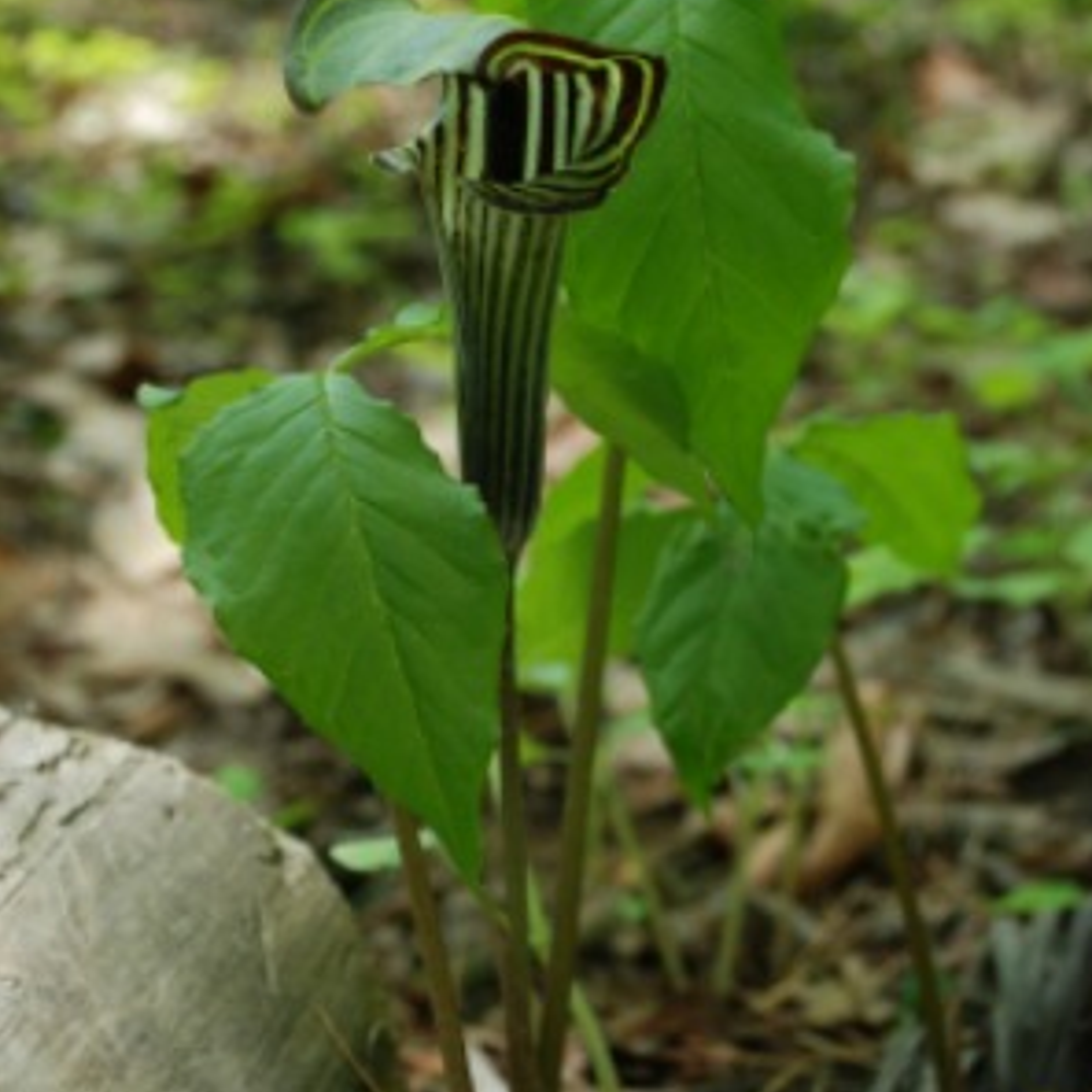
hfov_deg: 29.6
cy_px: 531
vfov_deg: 29.6
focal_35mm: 58
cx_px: 550
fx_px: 2070
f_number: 6.3
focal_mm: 30
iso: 400
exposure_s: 1/100
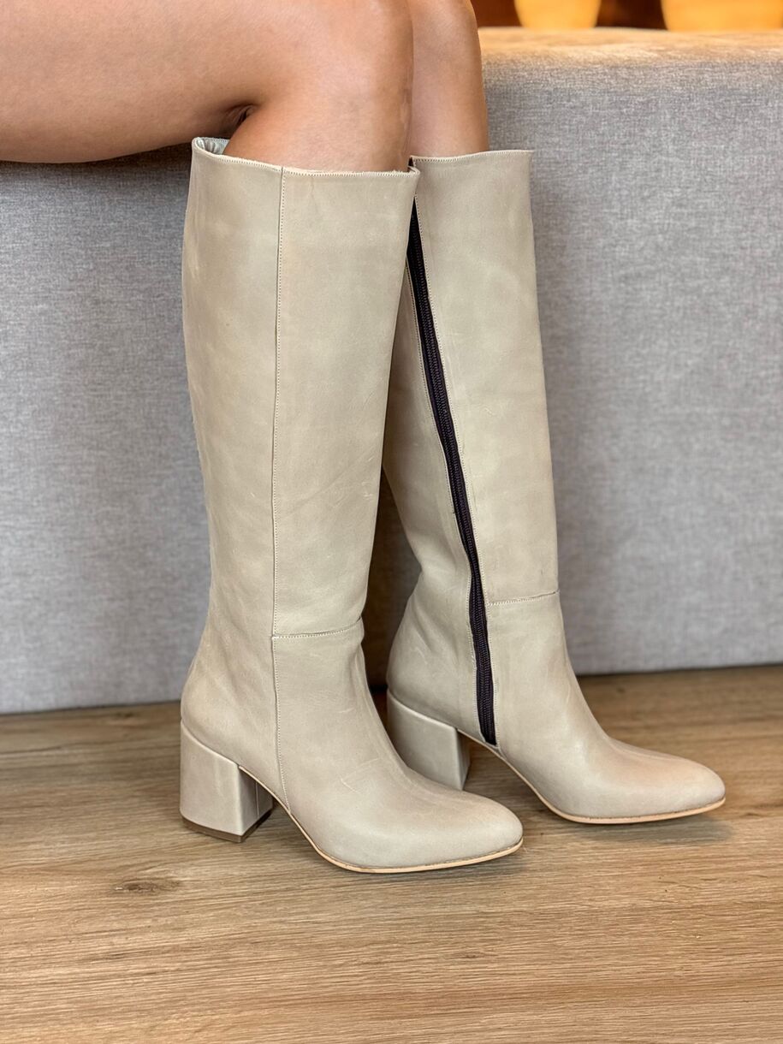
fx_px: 1568
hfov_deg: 28.0
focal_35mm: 52
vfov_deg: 36.8
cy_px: 522
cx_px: 392
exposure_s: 1/50
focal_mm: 5.96
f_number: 1.6
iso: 40
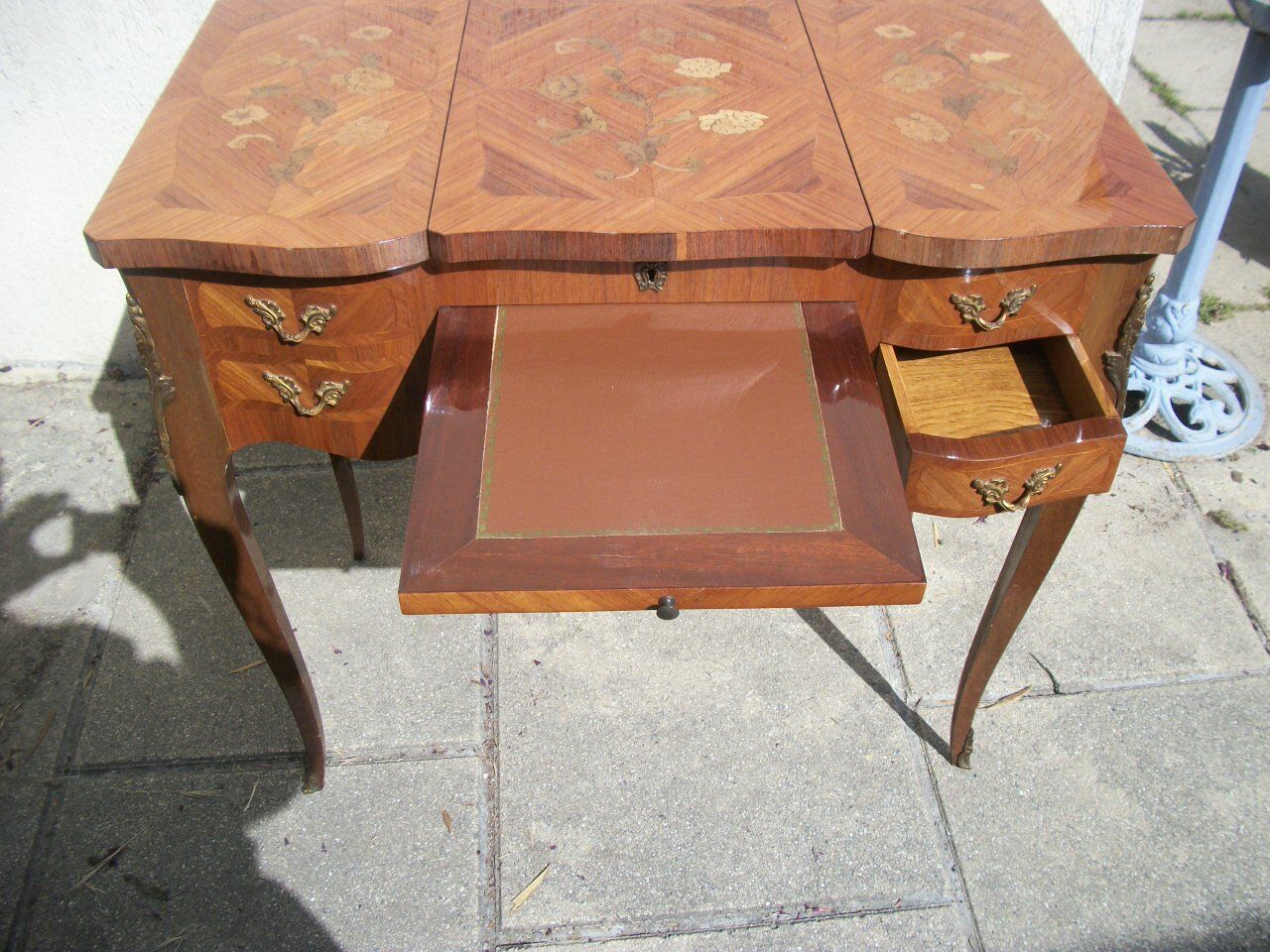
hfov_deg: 56.8
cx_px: 635
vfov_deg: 44.2
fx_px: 1174
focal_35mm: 32
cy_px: 476
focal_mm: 5.7
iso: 80
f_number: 8.8
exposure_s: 1/160
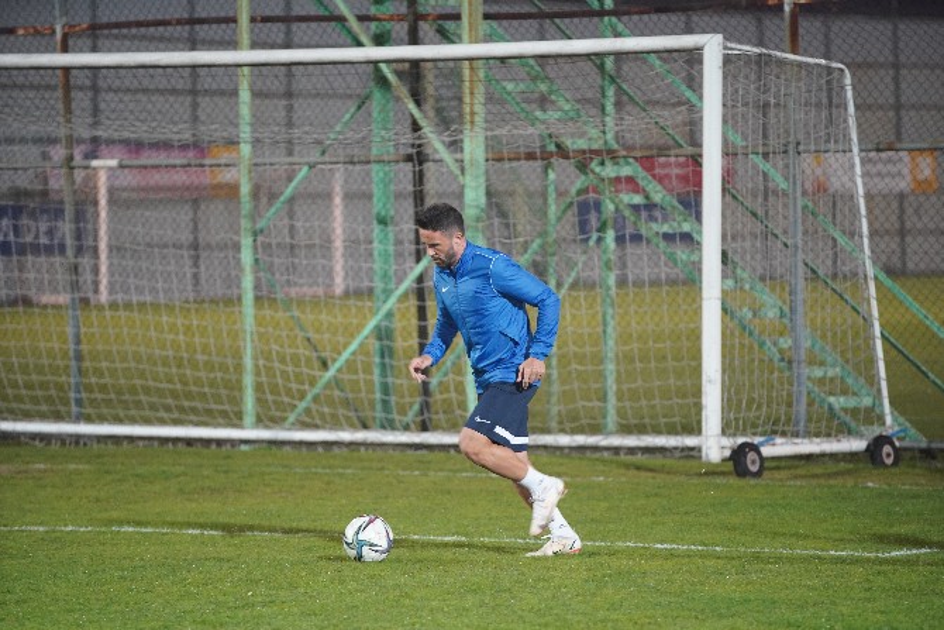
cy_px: 315
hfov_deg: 10.3
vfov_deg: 6.9
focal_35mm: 200
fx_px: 5245
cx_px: 472
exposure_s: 1/320
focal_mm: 200
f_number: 3.2
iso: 4000
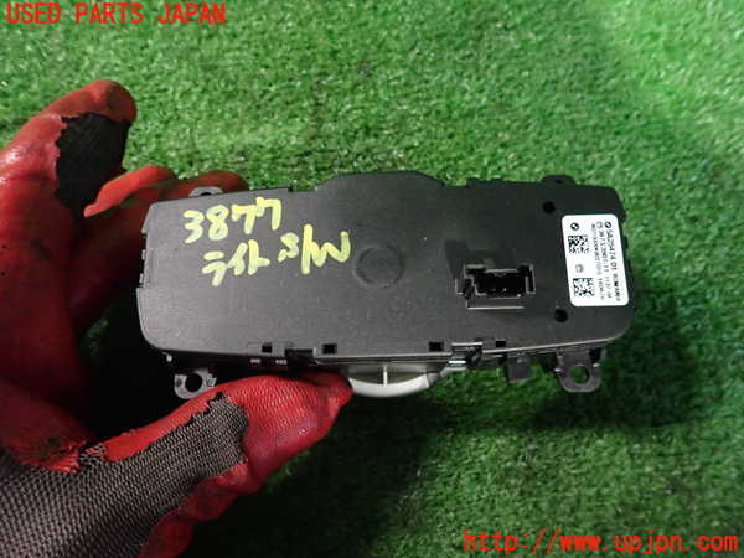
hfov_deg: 69.4
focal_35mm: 25
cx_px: 372
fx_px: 537
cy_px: 279
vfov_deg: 54.9
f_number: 2
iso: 640
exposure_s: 1/30
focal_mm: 4.5
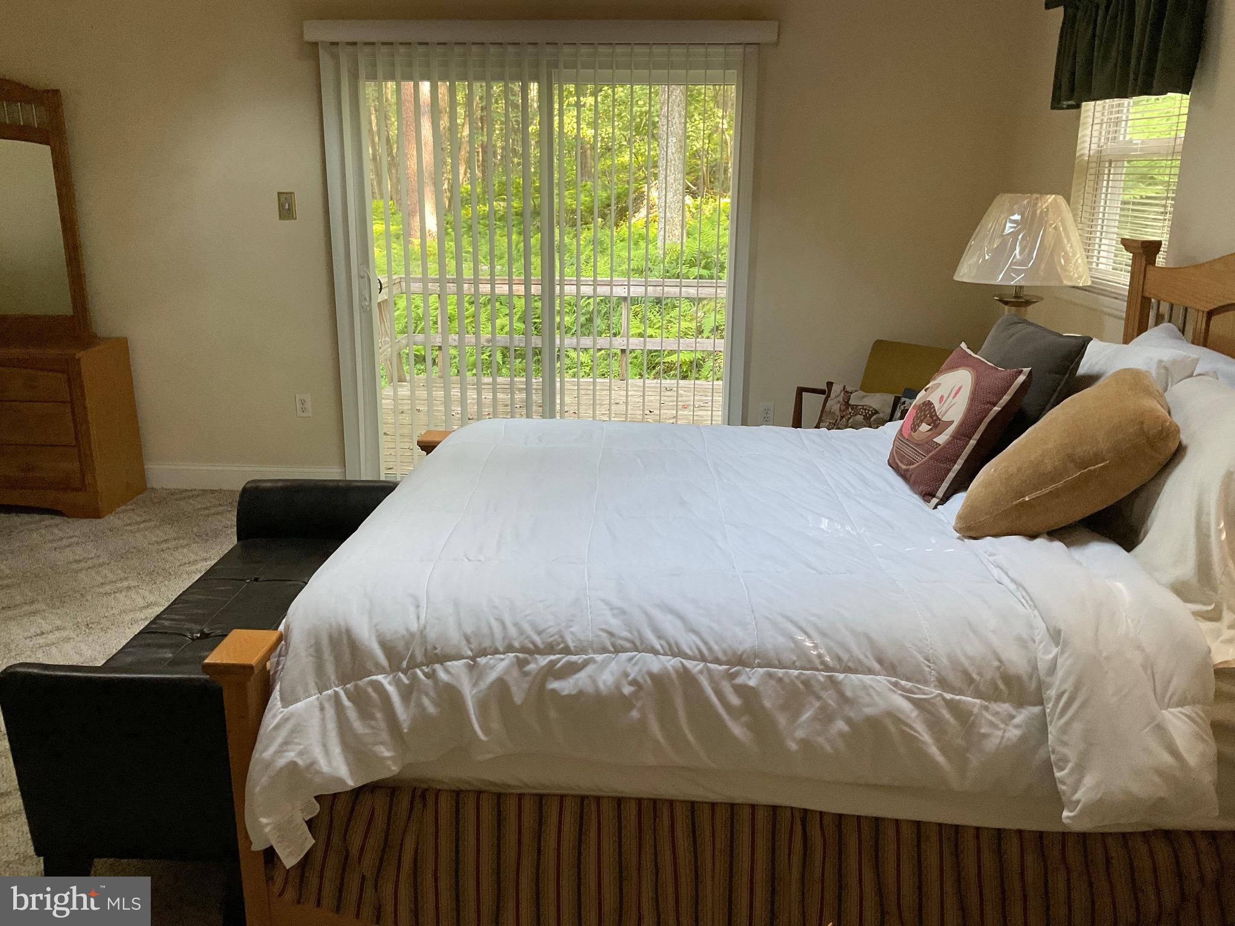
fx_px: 1035
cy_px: 463
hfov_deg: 61.7
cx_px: 618
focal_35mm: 29
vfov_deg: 48.2
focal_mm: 3
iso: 125
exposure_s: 1/60
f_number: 1.8
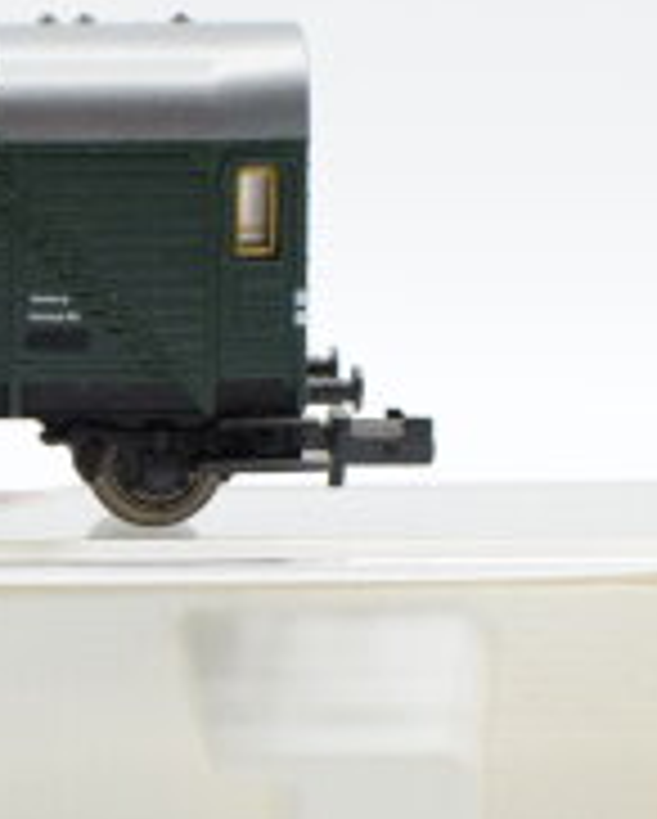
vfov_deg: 11.8
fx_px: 3944
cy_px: 632
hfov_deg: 9.4
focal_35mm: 163
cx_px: -189
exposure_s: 1/160
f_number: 8
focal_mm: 35
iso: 500
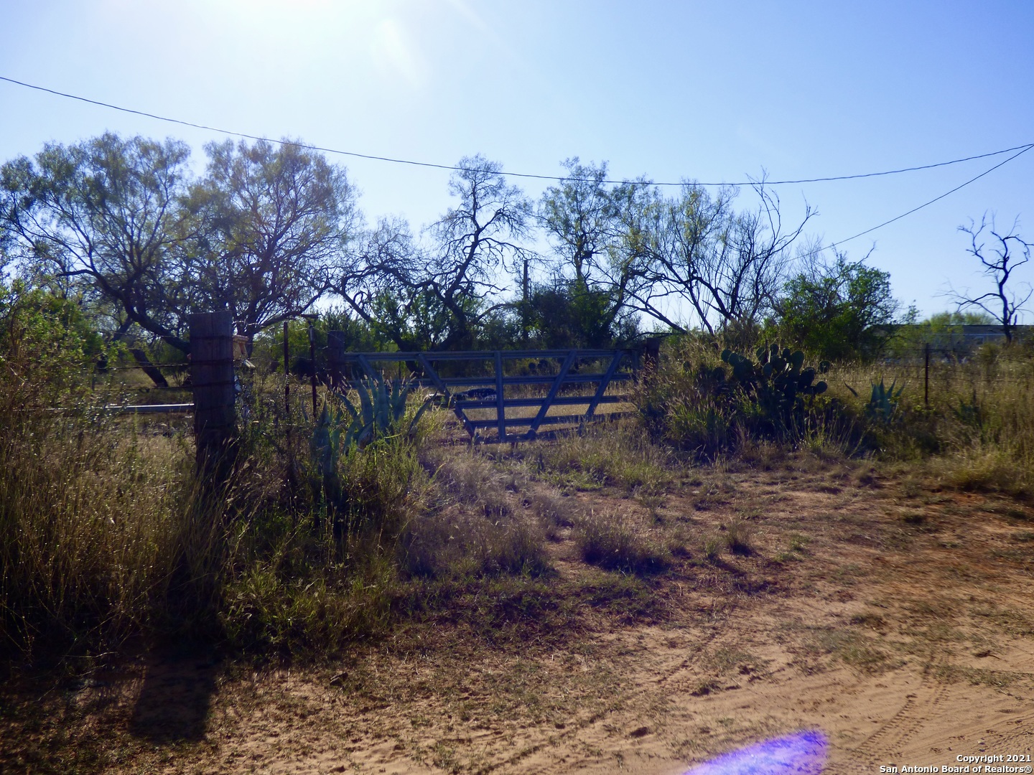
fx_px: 1016
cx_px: 517
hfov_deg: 54.0
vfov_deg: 41.8
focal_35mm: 34
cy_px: 388
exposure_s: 1/1600
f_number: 3.4
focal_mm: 5.97
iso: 100
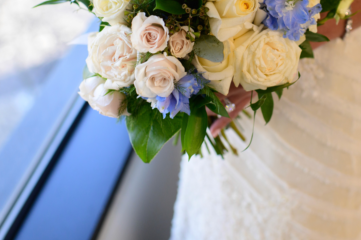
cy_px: 32
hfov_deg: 32.6
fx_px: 611
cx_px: 239
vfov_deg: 21.8
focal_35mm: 61
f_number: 3.2
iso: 1000
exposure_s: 1/160
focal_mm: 35
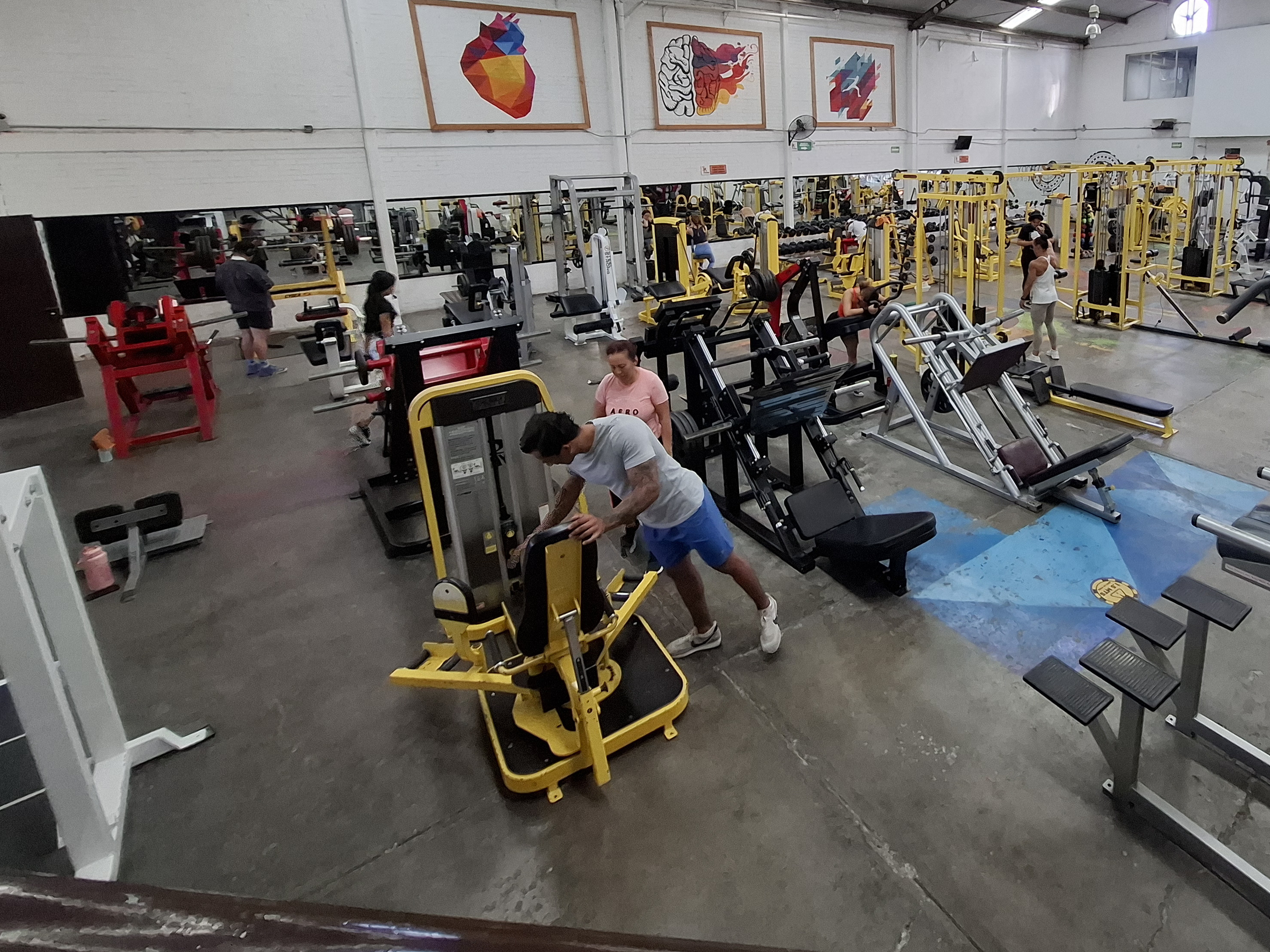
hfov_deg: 84.6
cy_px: 297
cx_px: 851
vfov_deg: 69.0
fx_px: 660
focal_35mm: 18
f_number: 2.2
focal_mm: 1.74
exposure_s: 1/40
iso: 200
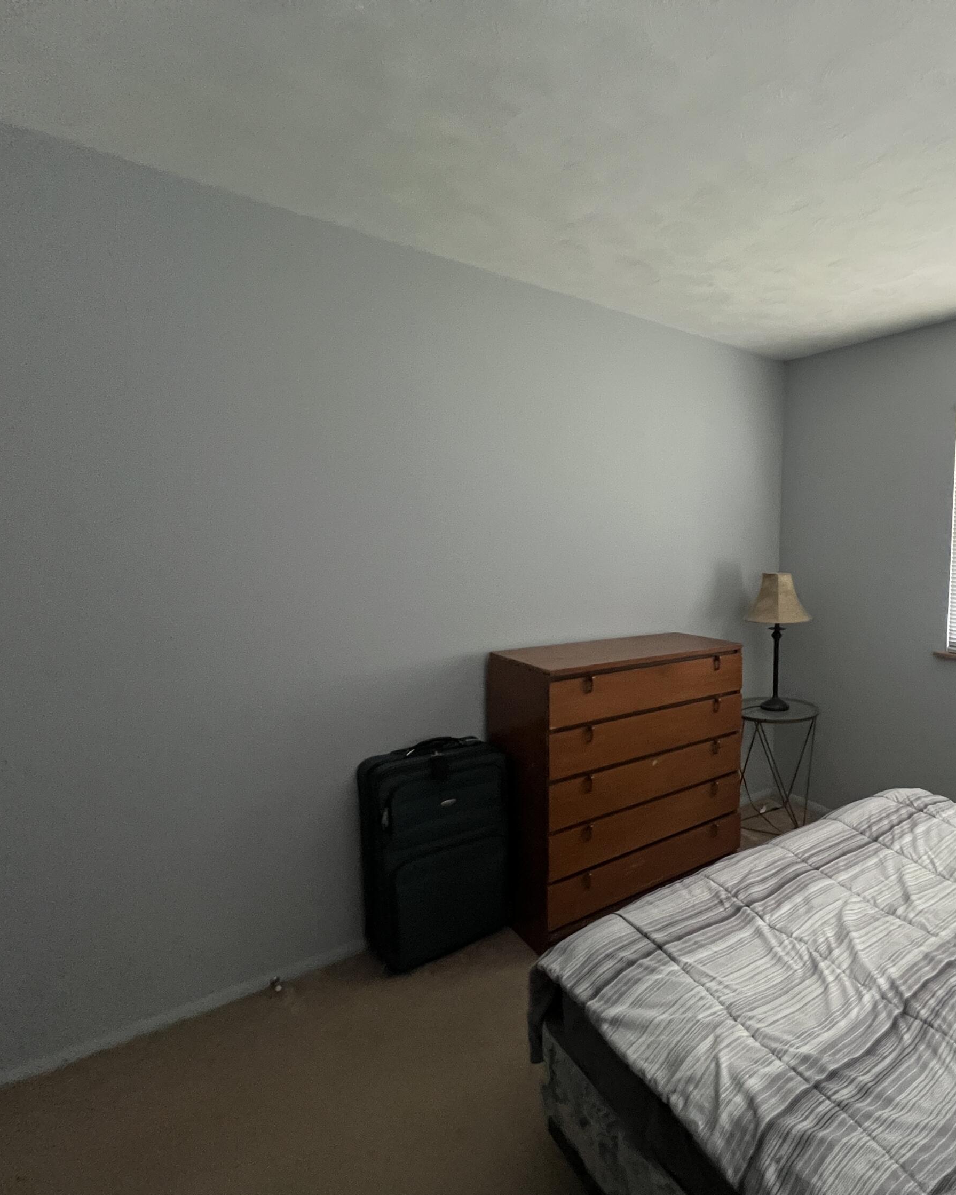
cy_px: 599
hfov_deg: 70.4
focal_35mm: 17
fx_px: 601
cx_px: 746
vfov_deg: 89.6
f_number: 1.8
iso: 800
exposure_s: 1/60
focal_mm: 1.57
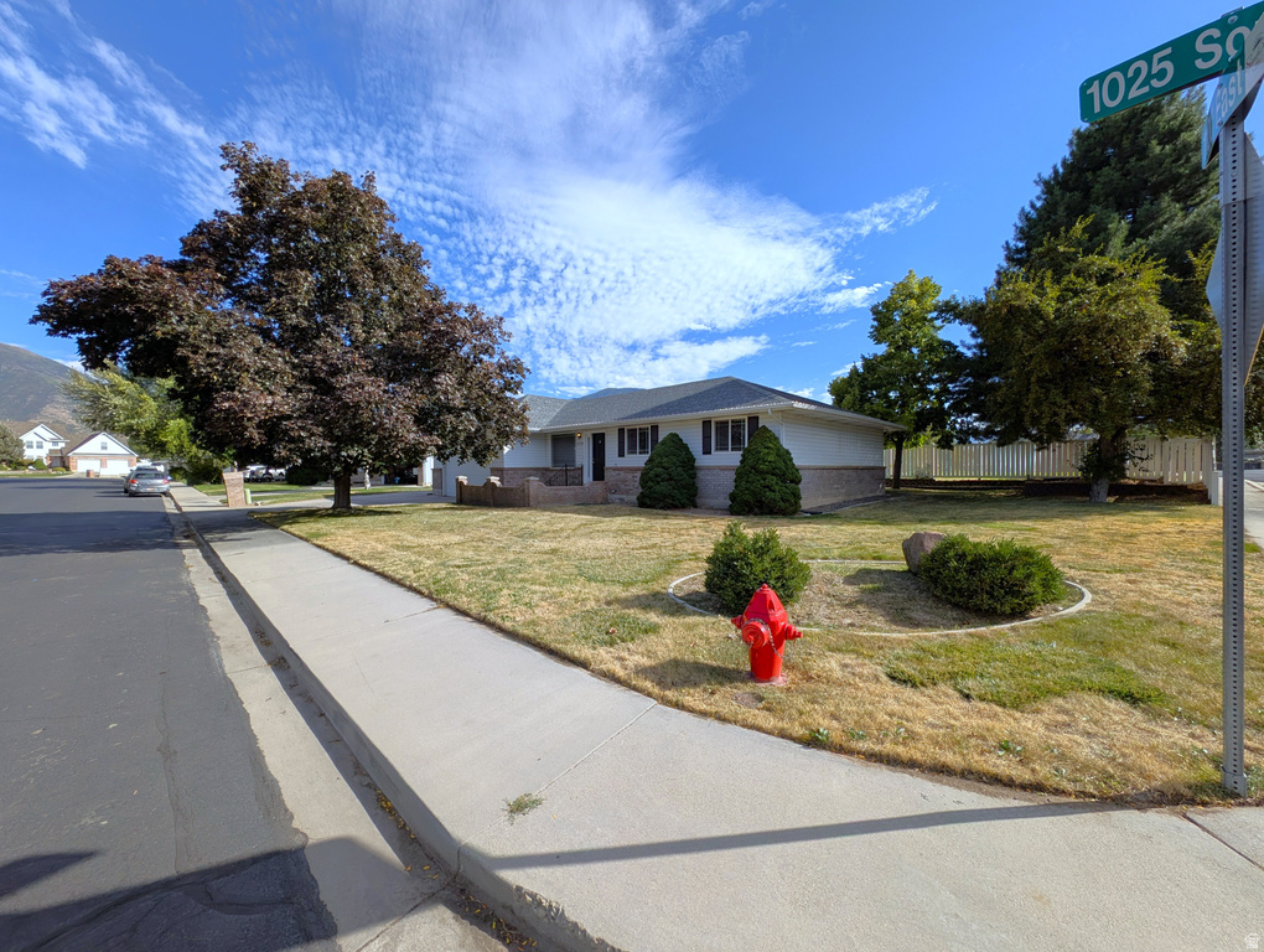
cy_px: 476
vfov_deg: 94.6
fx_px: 439
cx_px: 632
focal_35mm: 12
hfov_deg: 110.5
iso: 43
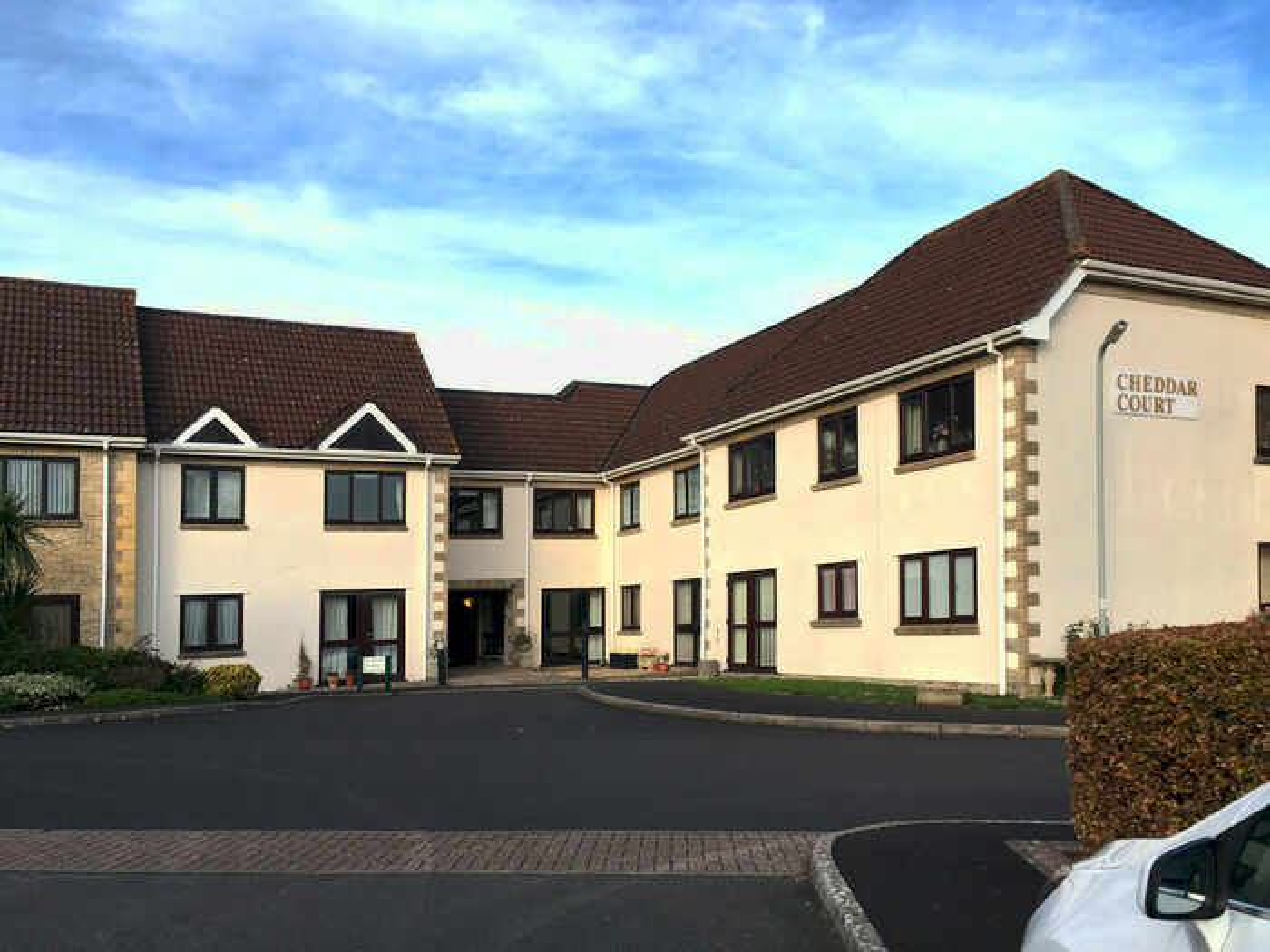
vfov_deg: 48.2
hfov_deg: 61.7
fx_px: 1064
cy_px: 476
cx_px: 635
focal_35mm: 29
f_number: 2.2
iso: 25
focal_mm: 4.15
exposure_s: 1/635
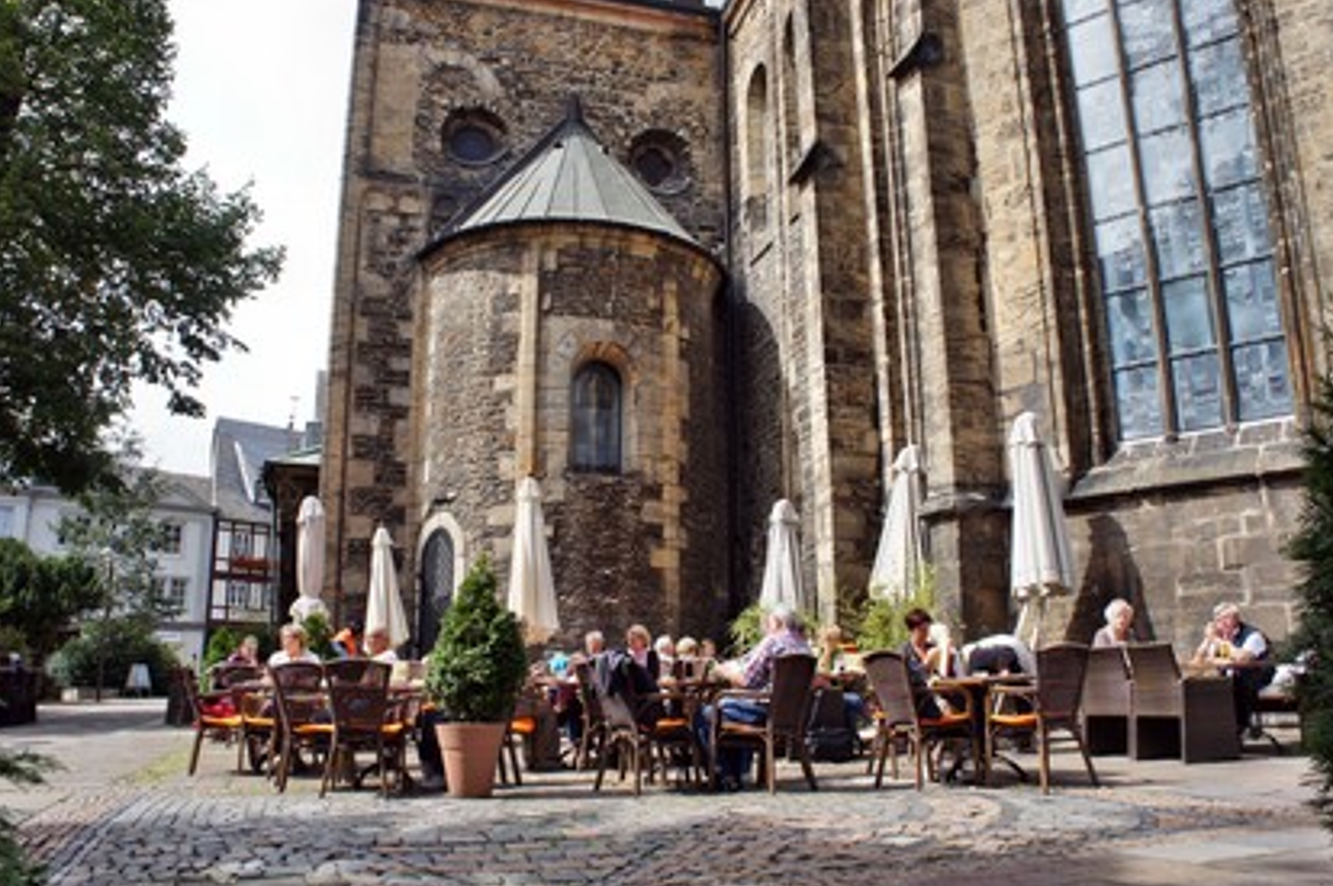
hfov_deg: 62.0
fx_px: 1110
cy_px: 412
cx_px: 670
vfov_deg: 43.5
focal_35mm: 30
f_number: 7.1
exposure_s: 1/250
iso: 200
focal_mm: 18
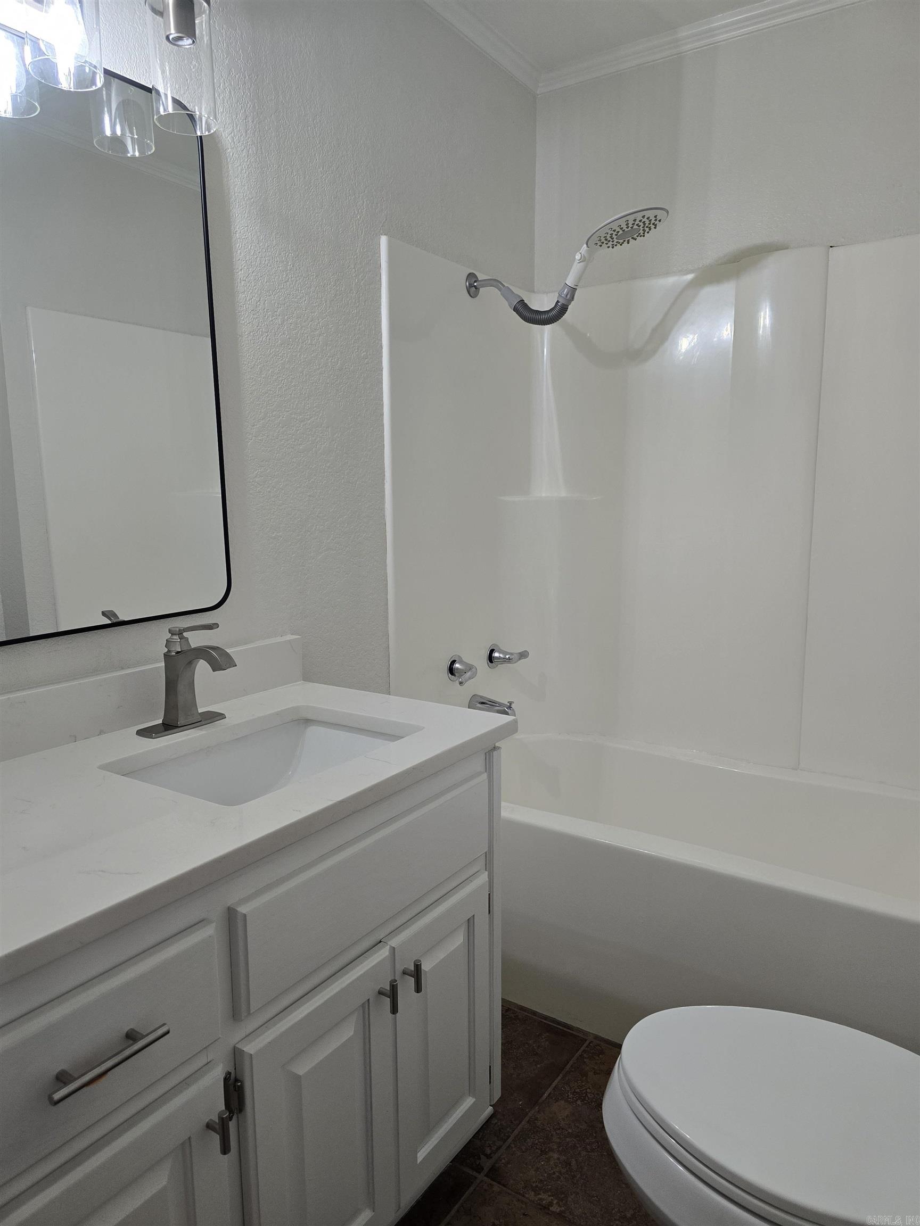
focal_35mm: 23
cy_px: 613
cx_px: 460
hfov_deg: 58.9
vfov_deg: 73.9
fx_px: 815
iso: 160
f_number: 1.7
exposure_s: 1/120
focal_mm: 6.3
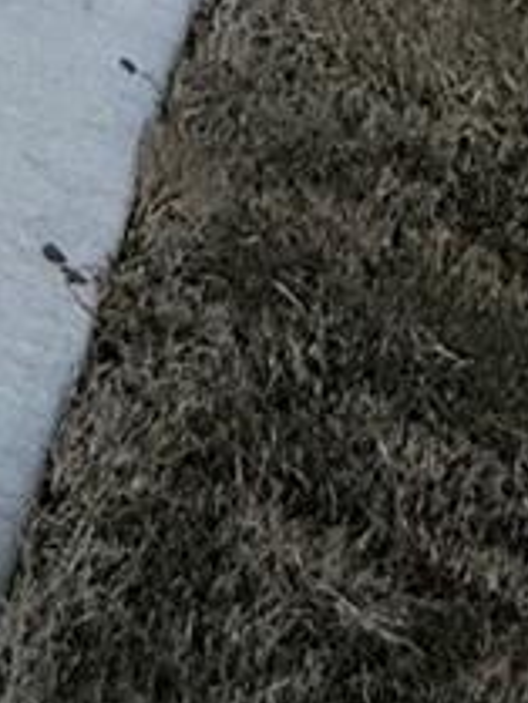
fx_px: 2093
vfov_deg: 12.4
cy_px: -1201
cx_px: -979
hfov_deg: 10.7
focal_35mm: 103
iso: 400
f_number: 2.2
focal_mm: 2.22
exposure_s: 1/60
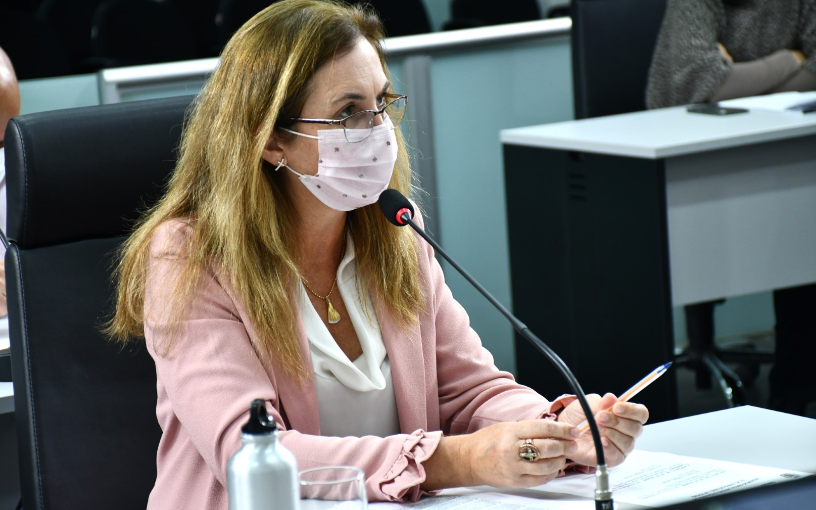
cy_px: 247
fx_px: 3069
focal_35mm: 138
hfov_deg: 15.1
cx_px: 408
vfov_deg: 9.5
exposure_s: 1/80
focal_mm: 90
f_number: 5.3
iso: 800
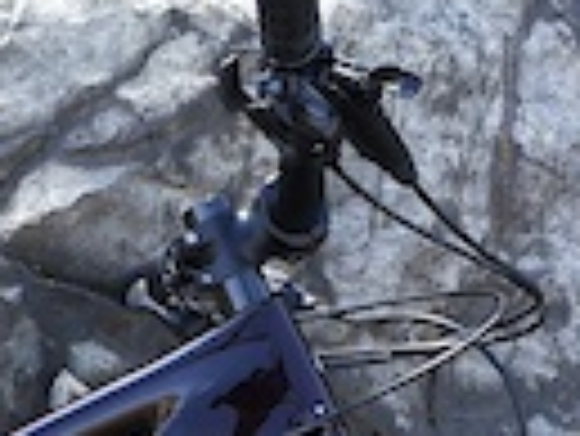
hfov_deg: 10.8
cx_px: -148
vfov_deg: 7.8
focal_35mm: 180
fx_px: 3019
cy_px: 948
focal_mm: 4.15
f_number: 2.2
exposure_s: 1/120
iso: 32
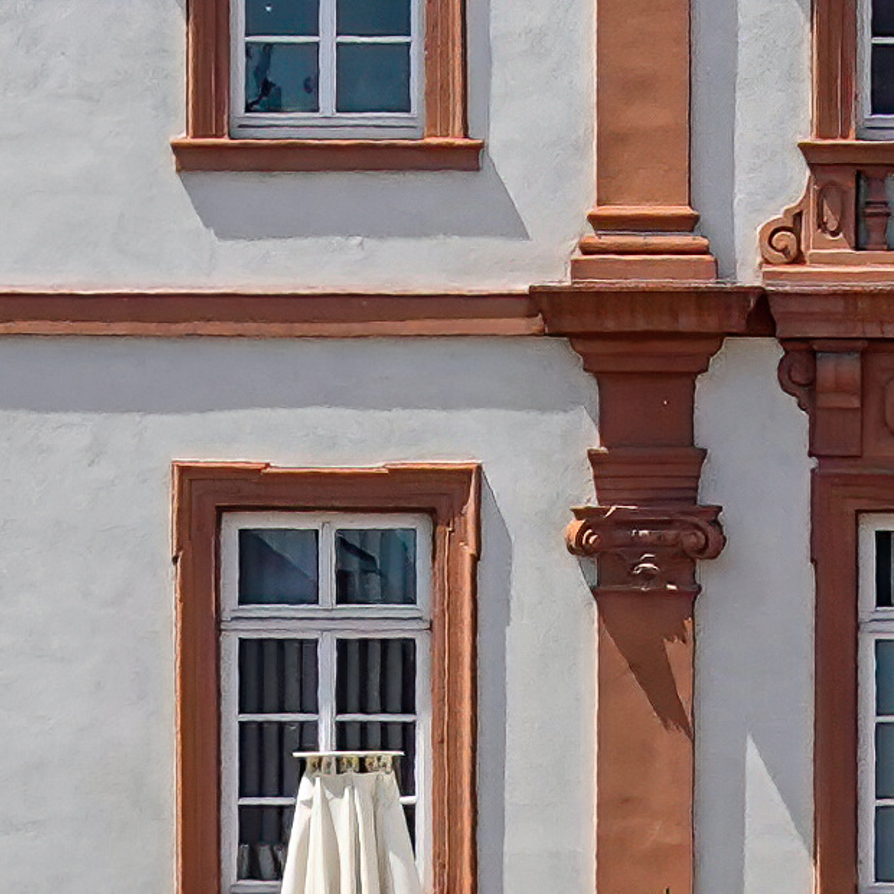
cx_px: 728
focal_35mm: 1042
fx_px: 30446
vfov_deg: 1.7
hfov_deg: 1.7
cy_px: -196
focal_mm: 50.6
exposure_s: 1/800
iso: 125
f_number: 5
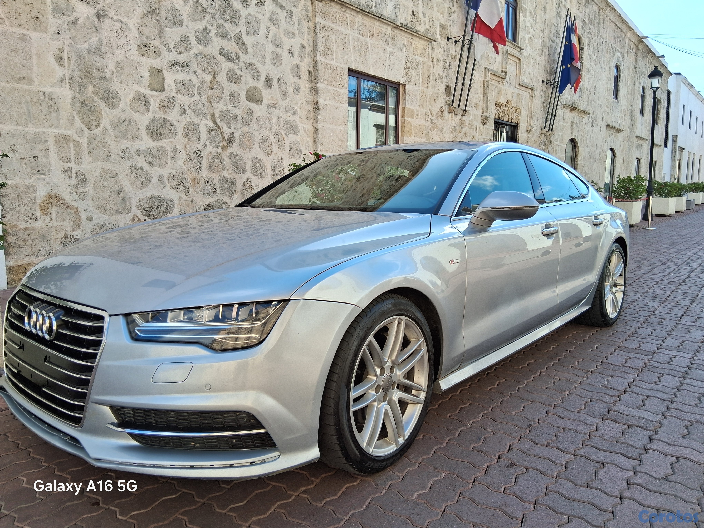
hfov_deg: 67.3
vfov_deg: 53.1
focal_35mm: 26
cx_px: 352
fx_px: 529
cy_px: 264
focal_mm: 3.98
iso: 25
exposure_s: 1/265
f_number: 1.8
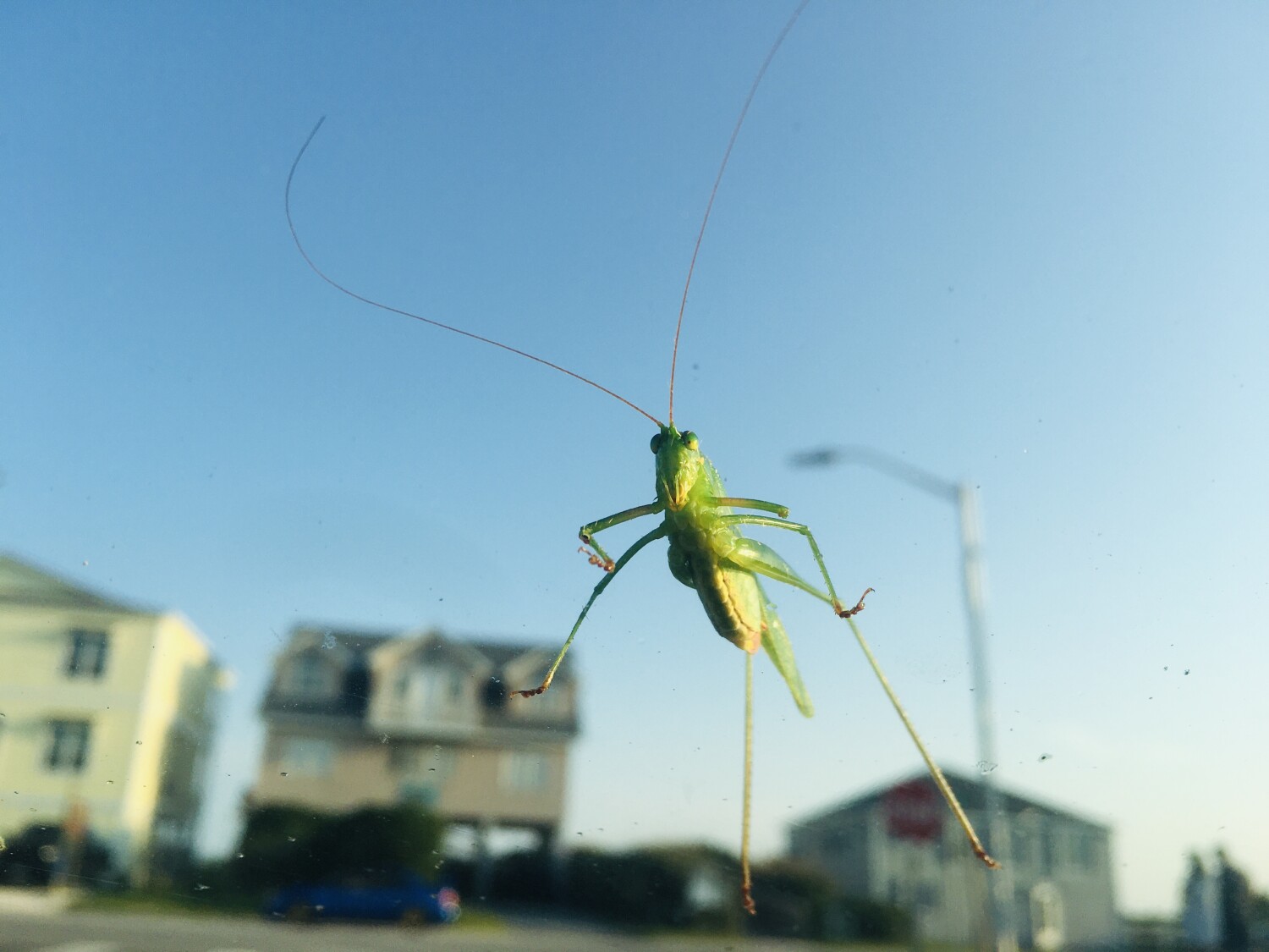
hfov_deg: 61.7
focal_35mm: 29
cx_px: 634
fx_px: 1063
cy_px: 476
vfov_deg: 48.2
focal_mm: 4.15
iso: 25
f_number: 2.2
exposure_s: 1/905
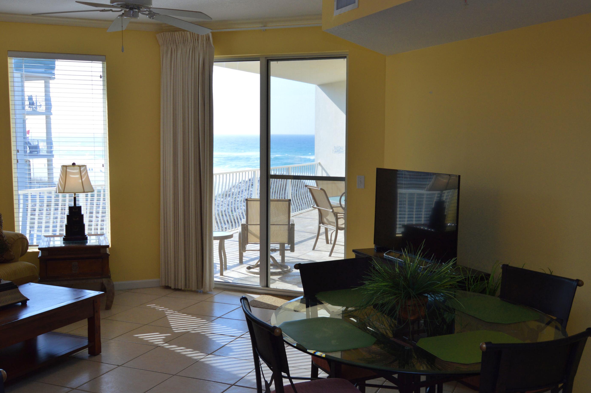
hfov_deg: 49.6
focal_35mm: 39
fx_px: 640
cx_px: 315
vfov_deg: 34.1
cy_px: 202
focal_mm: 24
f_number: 8
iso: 220
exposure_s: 1/125
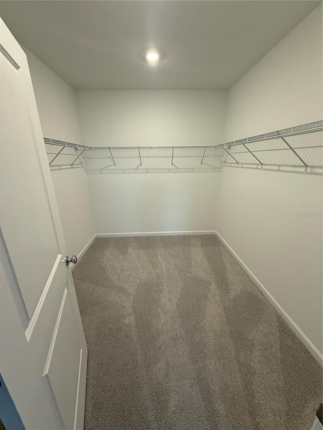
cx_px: 162
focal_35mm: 14
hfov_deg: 85.7
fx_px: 174
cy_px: 215
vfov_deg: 102.1
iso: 250
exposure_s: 1/120
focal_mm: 2.22
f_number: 2.2
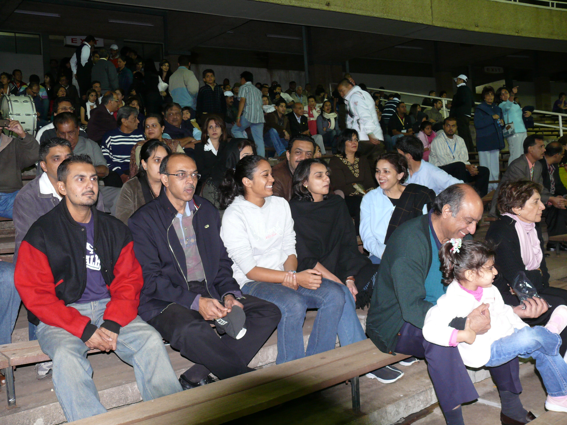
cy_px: 212
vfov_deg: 40.7
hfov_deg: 52.6
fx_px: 573
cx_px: 284
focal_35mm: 35
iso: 200
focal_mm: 7.4
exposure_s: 1/30
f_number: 2.8
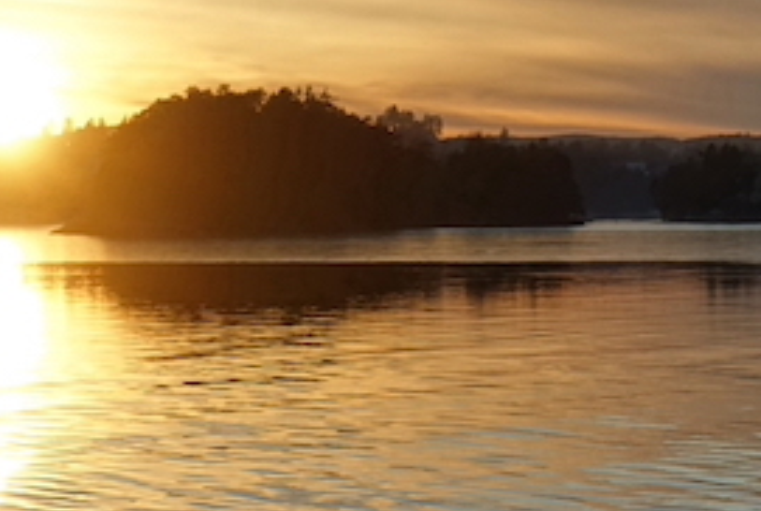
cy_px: 286
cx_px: 452
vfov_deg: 10.4
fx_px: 2818
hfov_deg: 15.4
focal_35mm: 133
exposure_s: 1/800
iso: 125
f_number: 4
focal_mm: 16.62
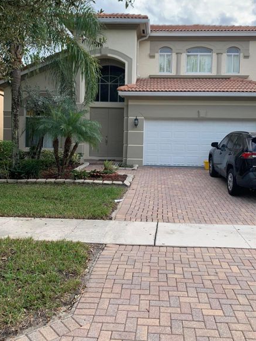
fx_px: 296
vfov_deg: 59.7
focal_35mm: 30
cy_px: 145
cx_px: 137
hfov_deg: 46.7
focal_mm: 4.25
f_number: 1.8
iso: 25
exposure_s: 1/620
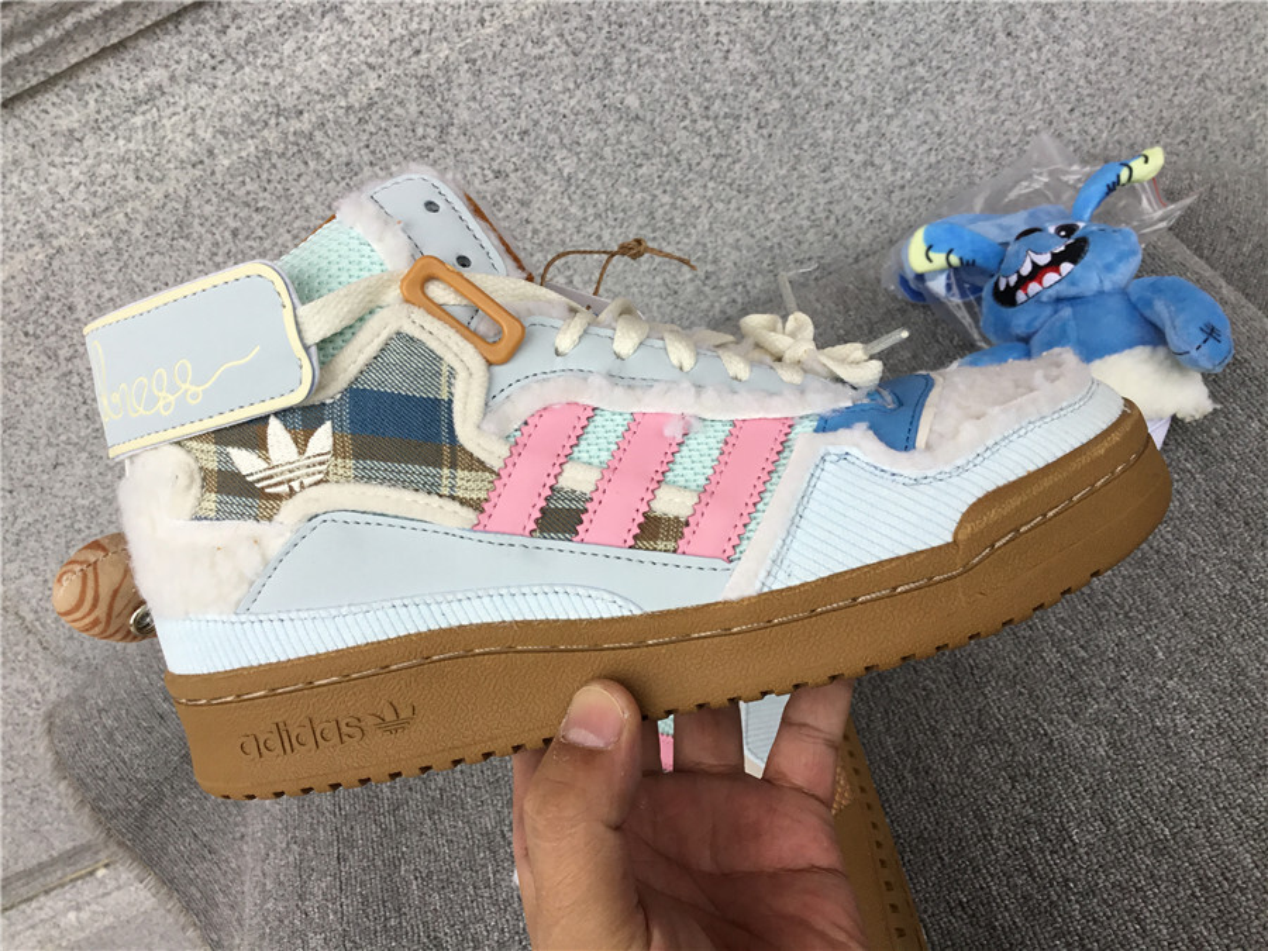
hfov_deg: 58.4
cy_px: 476
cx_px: 634
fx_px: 1136
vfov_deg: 45.4
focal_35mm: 31
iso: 32
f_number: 2.4
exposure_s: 1/100
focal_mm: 3.3
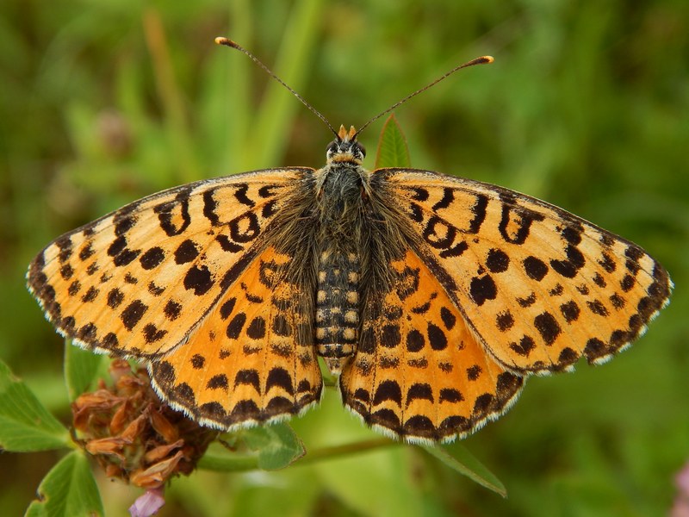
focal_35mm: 69
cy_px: 258
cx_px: 344
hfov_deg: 28.2
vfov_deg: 21.3
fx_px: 1373
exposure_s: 1/250
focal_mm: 12.3
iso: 125
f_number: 4.1
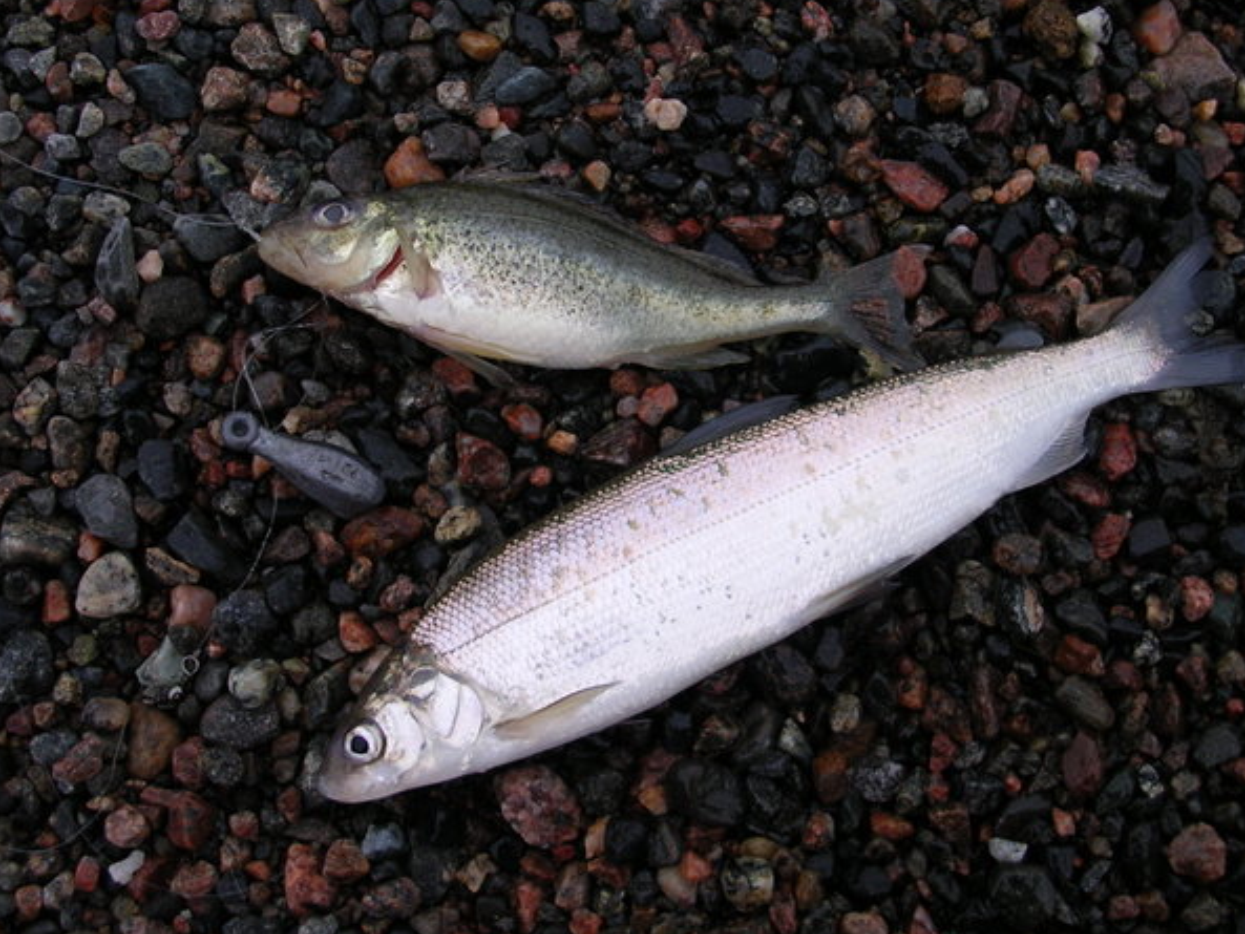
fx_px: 1475
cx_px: 663
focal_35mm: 41
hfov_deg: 45.7
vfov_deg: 35.1
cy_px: 455
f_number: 2.8
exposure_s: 1/210
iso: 50
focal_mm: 5.8
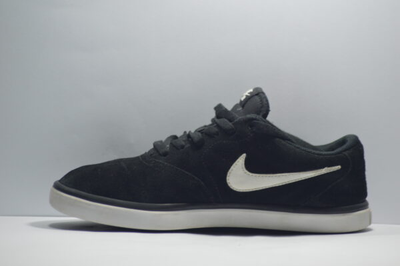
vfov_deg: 6.8
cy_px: 133
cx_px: 200
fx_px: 2248
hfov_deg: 10.2
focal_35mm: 202
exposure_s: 1/125
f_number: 4.2
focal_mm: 135
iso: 560
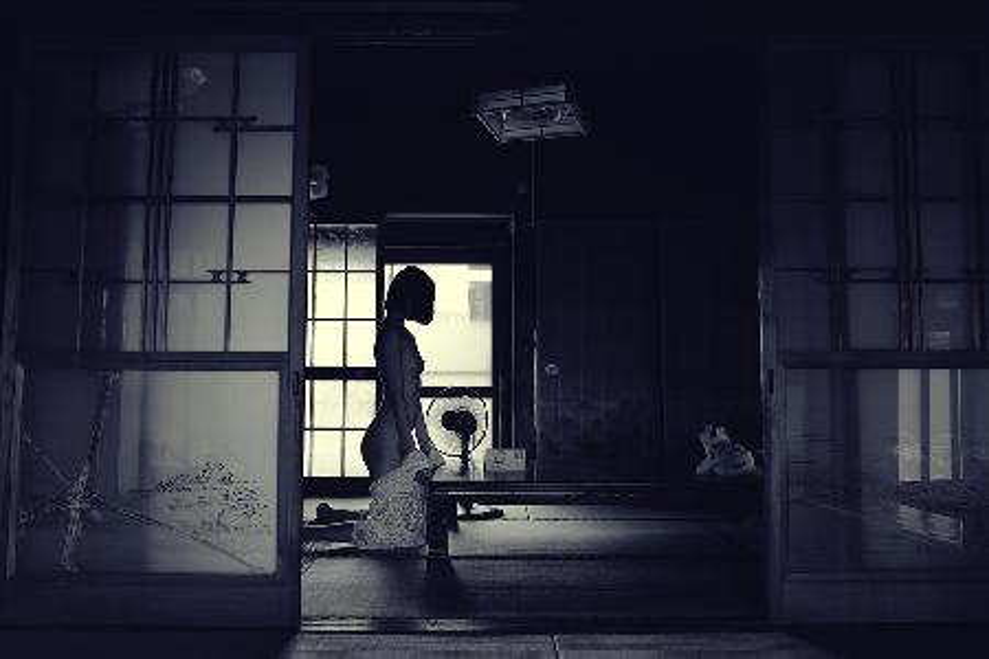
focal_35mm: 28
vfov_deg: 46.4
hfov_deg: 65.5
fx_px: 769
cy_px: 330
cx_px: 494
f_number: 3.5
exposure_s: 1/250
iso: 200
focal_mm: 28
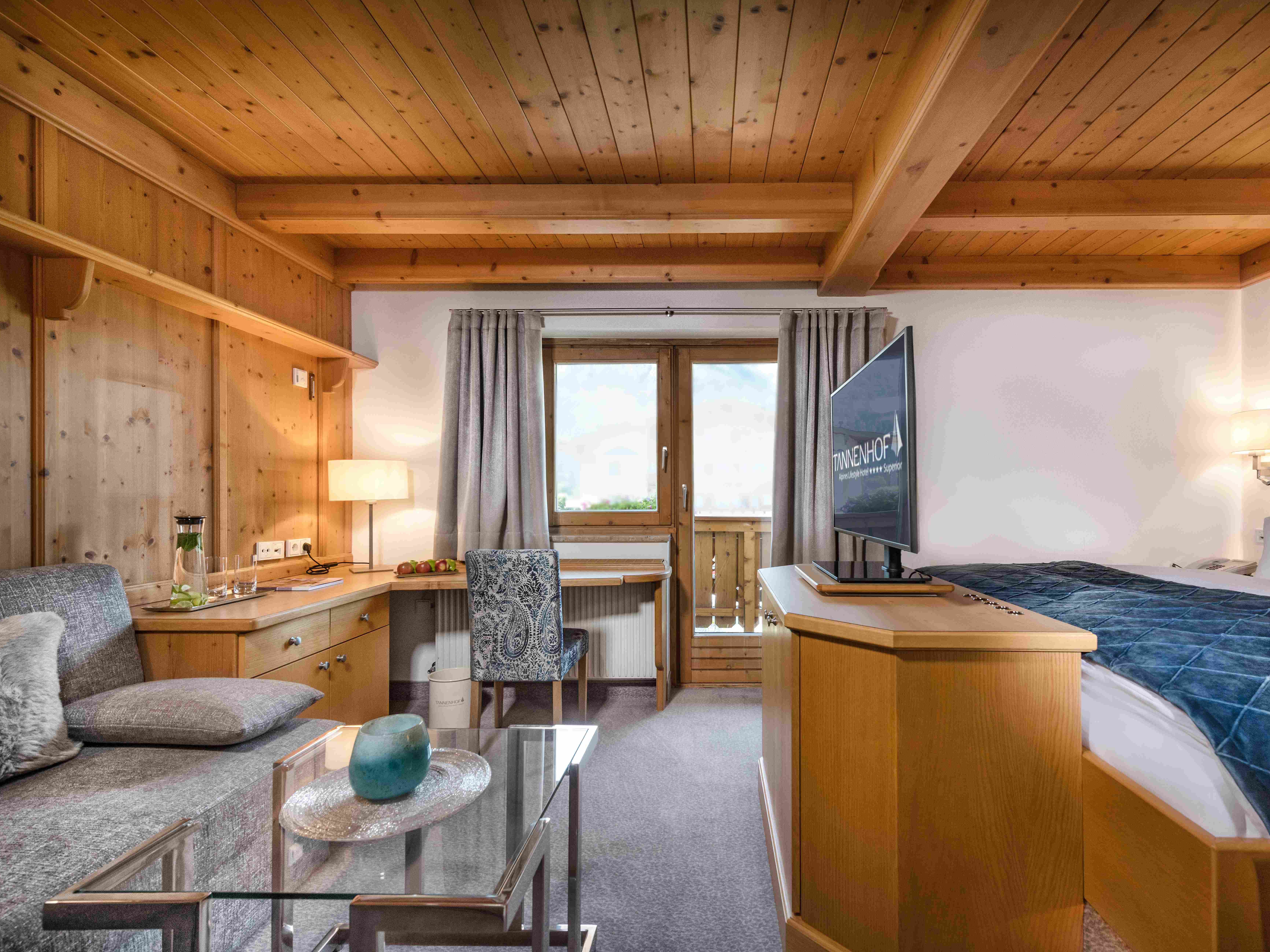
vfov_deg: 78.1
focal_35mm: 16
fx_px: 587
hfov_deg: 94.2
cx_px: 700
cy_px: 499
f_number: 9.5
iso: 280
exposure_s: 1/15
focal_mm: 14
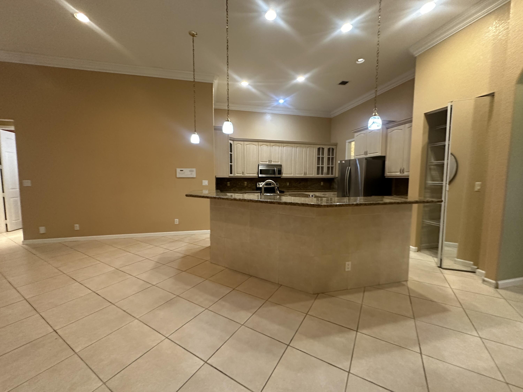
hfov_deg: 102.1
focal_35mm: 14
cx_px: 262
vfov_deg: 85.7
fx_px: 212
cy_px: 196
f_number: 2.2
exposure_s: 1/60
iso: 320
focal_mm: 2.22
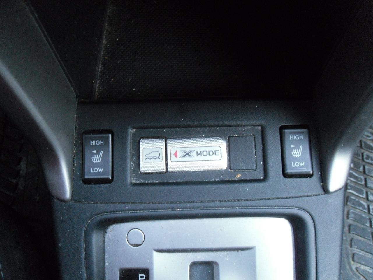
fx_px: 377
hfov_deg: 52.6
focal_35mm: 35
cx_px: 186
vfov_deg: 40.7
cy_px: 140
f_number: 3.5
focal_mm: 6.3
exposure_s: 1/5
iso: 400
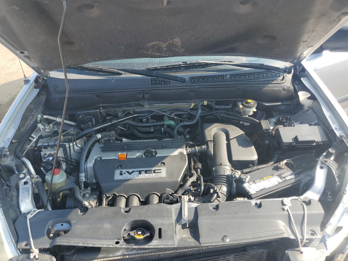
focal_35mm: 26
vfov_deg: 53.1
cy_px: 130
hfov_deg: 67.3
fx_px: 261
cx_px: 174
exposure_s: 1/769
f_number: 1.5
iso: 50
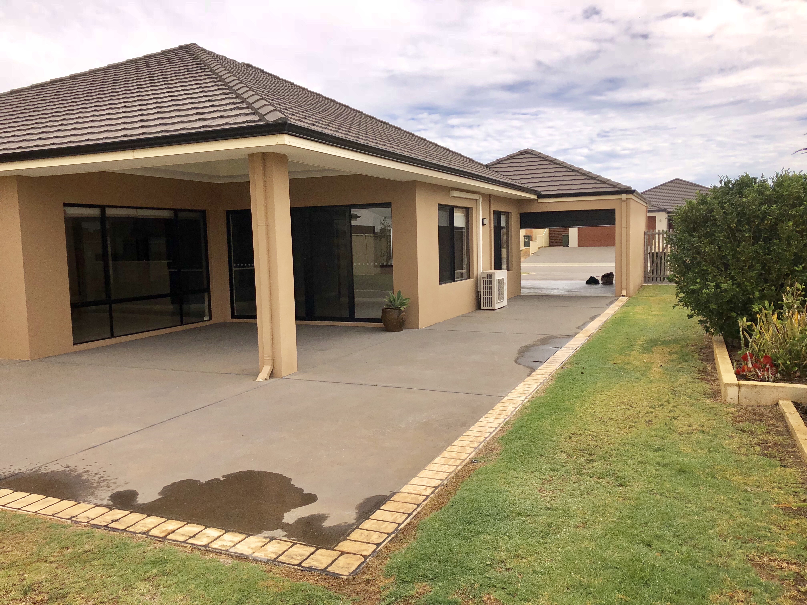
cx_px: 404
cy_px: 302
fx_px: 653
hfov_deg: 63.4
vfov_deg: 49.7
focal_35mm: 28
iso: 20
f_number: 1.8
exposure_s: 1/2404
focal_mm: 3.99
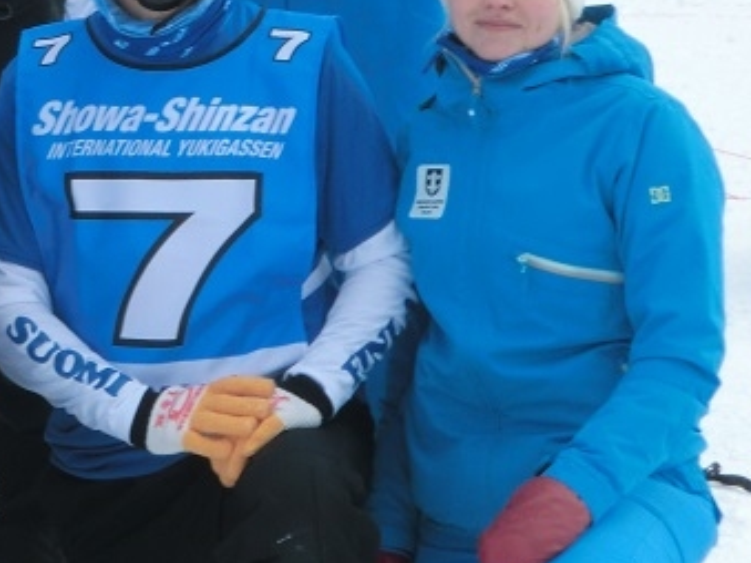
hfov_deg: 10.1
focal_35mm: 192
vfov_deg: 7.7
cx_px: -233
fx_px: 4164
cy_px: -31
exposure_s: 1/250
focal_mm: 11.7
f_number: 5.3
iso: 50
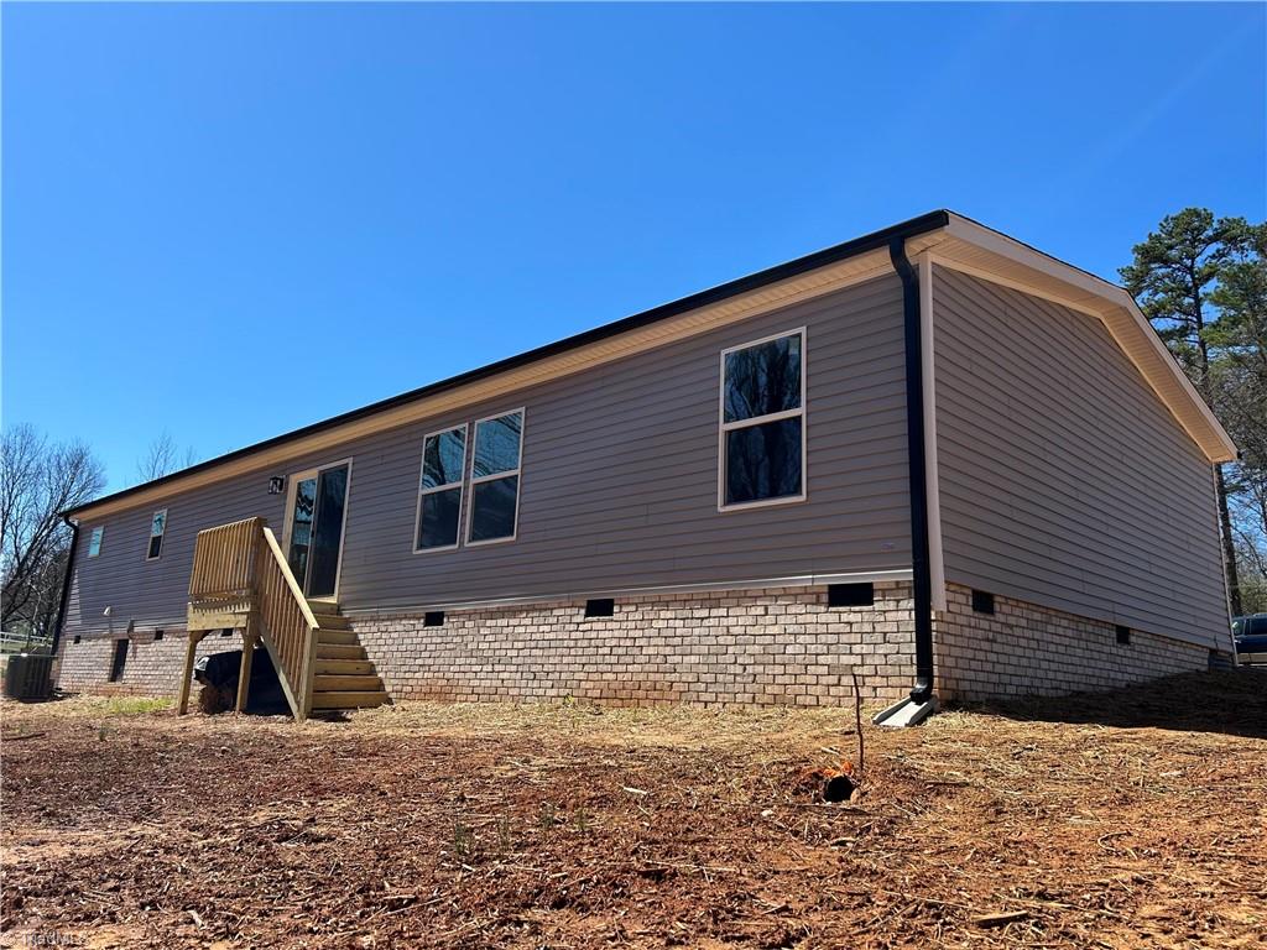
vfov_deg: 53.1
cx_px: 634
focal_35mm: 26
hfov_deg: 67.3
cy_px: 475
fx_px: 952
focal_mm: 5.7
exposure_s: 1/3077
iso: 50
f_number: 1.5
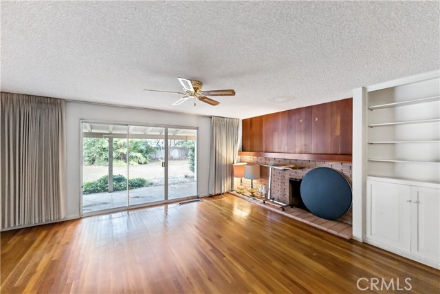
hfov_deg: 104.2
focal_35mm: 14
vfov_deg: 81.2
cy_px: 147
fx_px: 171
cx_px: 220
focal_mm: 14
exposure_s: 1/160
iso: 2000
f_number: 2.8
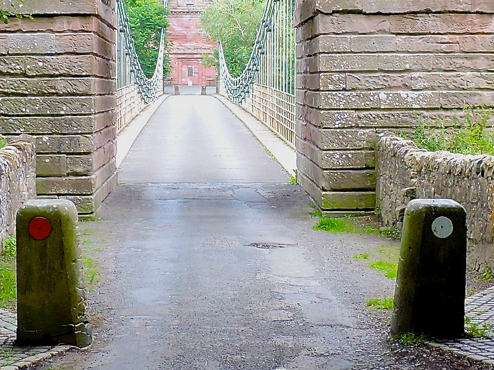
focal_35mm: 94
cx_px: 283
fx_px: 1341
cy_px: 138
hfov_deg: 20.9
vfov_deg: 15.7
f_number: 3
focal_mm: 4.3
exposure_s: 1/100
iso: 100
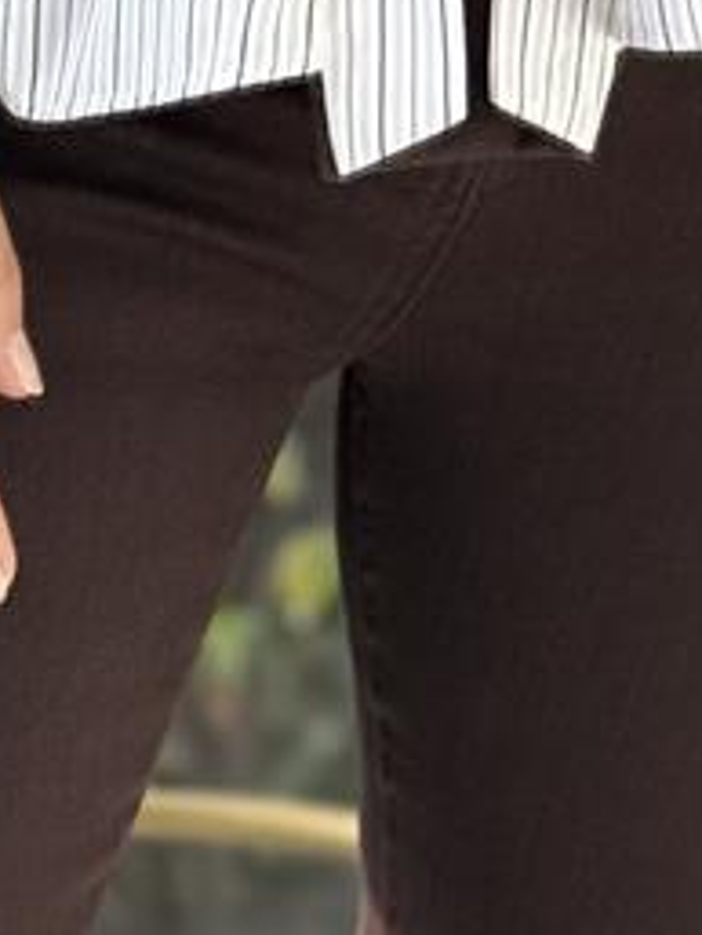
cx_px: 615
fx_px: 6727
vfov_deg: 7.5
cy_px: -1151
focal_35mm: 249
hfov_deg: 6.0
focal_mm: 6.76
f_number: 1.78
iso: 100
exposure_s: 1/657
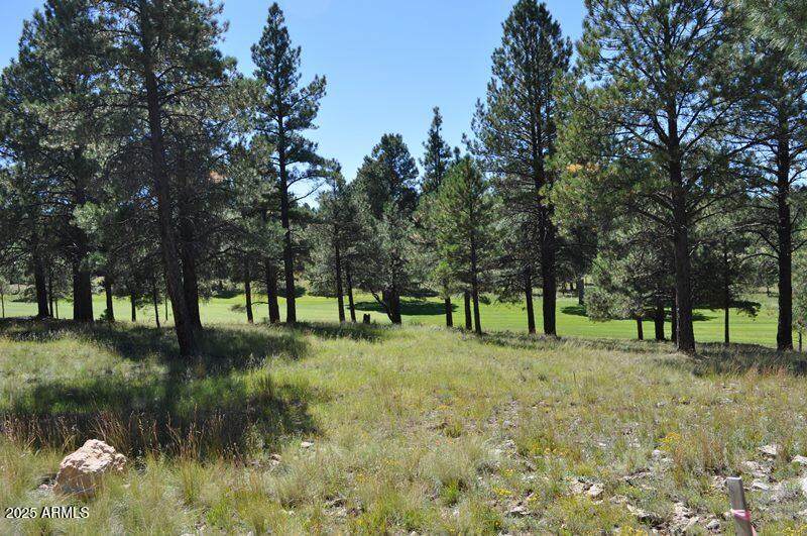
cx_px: 404
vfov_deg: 47.8
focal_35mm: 27
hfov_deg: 67.5
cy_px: 268
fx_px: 604
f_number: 8
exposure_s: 1/250
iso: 200
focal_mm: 18
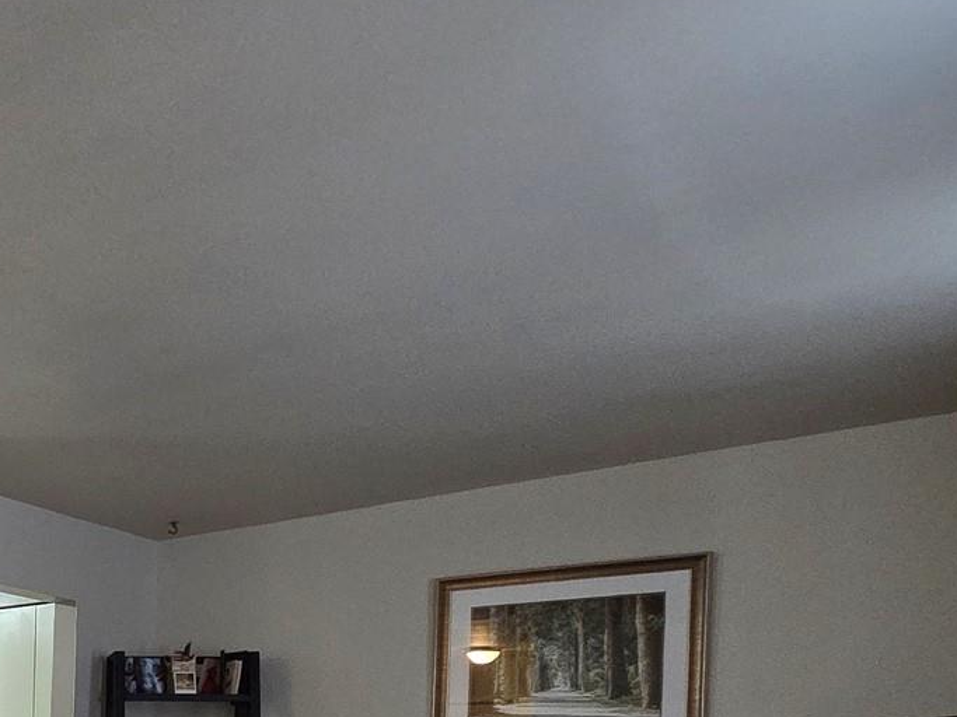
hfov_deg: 33.5
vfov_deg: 32.4
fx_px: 1078
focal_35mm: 39
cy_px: 791
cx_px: -314
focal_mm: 2.2
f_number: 2.2
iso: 400
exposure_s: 1/60
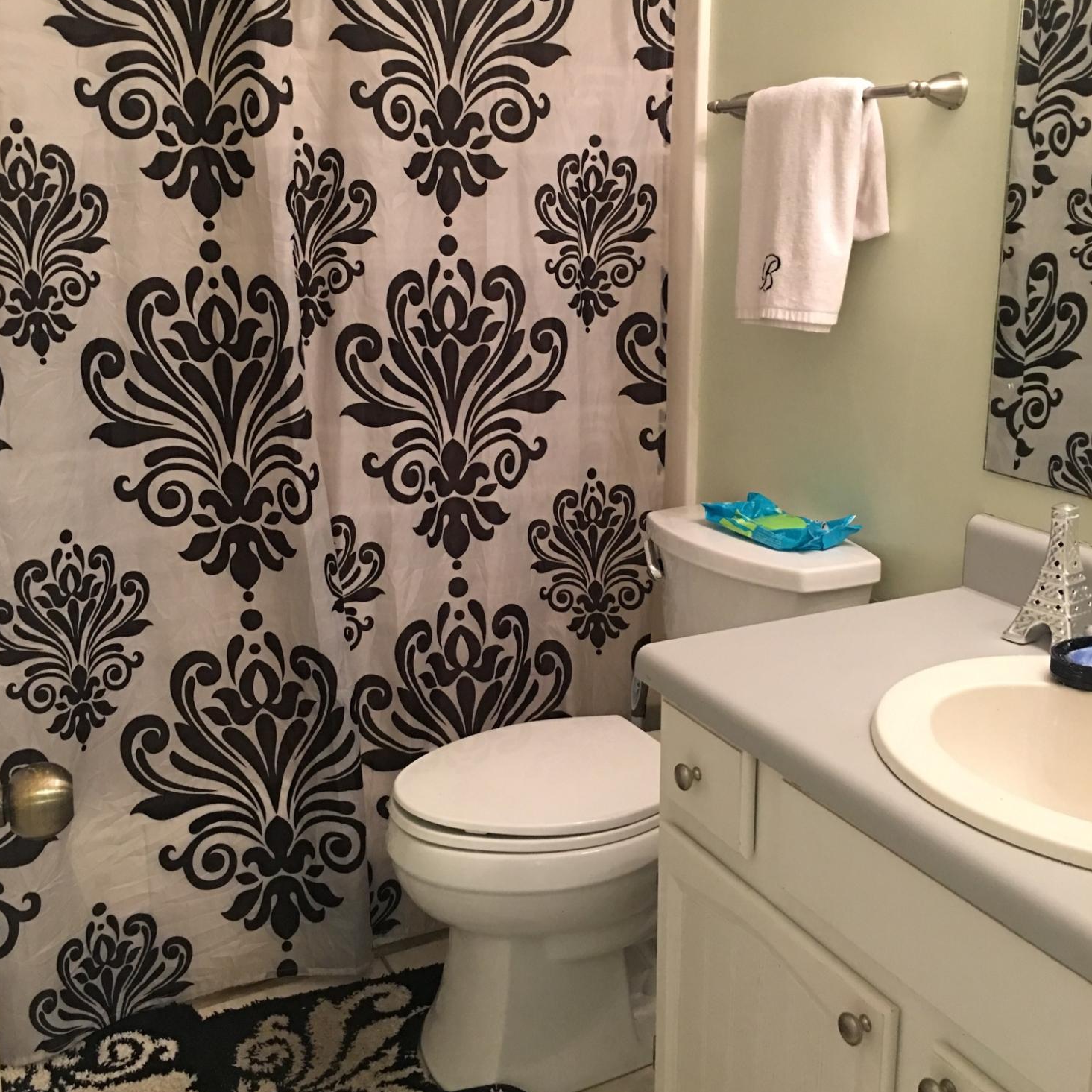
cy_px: 441
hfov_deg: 47.2
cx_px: 543
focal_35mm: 35
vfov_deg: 47.0
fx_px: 1249
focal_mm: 4.15
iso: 100
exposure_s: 1/15
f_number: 2.2
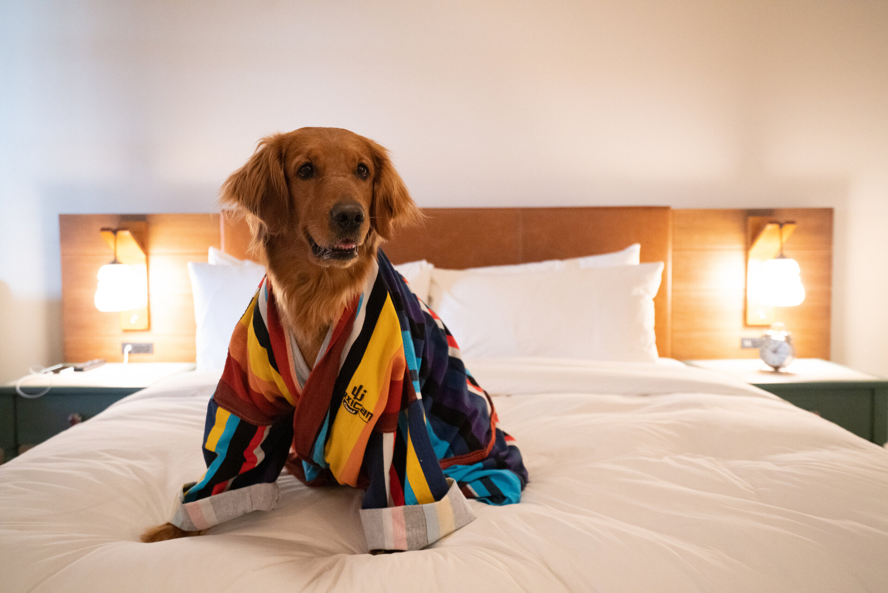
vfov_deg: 43.6
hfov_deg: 61.9
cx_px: 444
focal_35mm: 30
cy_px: 296
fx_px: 740
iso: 12800
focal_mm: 30
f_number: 4
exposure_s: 1/160
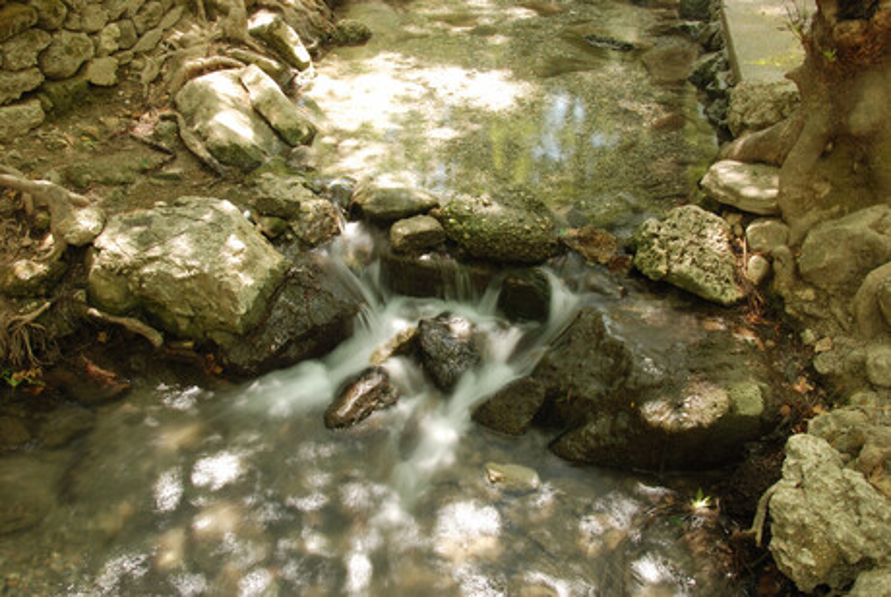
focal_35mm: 36
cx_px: 446
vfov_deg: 37.0
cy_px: 298
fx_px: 892
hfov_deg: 53.1
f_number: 13
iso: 100
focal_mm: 24
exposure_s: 1/1.5
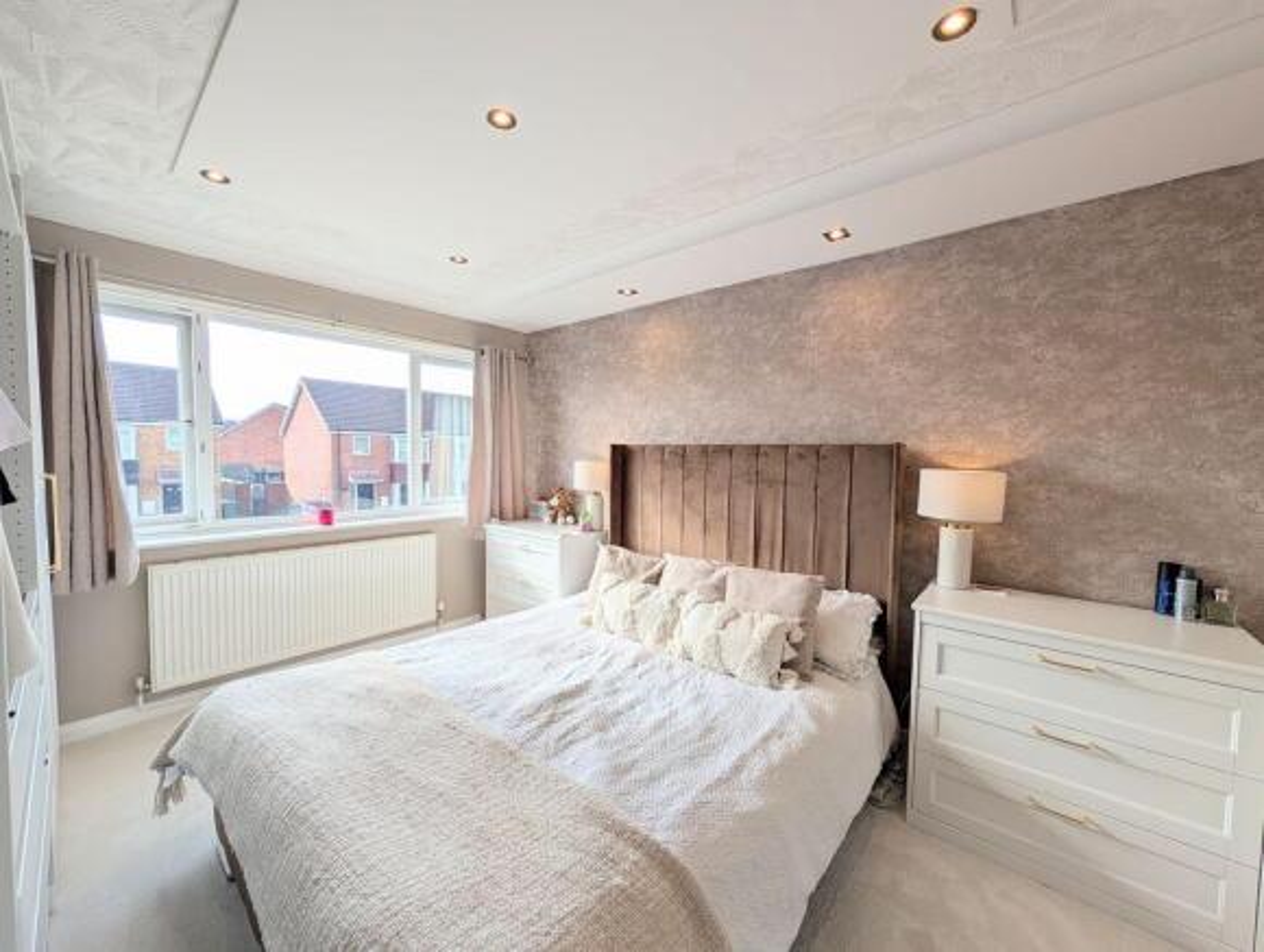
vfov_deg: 94.7
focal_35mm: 12
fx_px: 439
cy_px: 476
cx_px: 632
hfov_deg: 110.4
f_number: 1.7
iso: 44
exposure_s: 1/751
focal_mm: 2.02
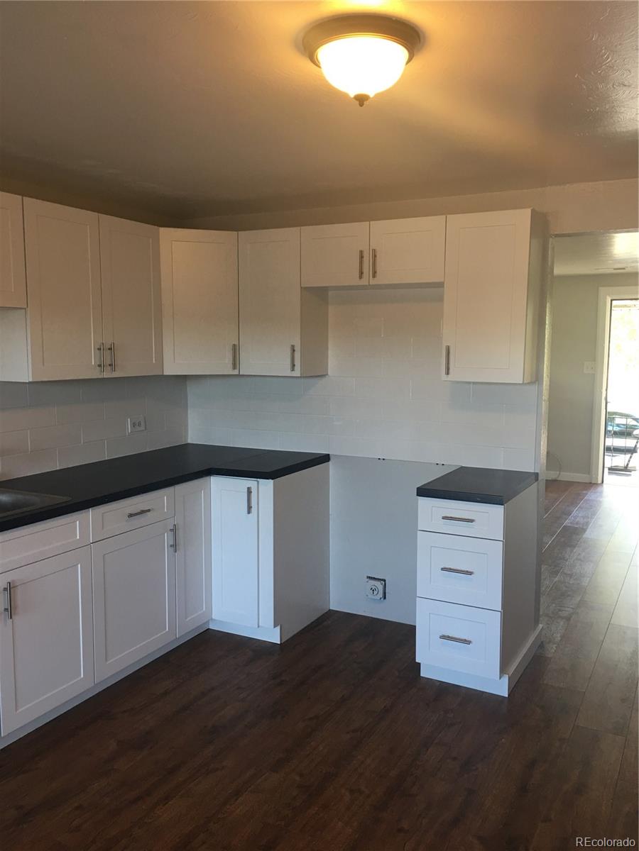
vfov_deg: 61.7
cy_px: 426
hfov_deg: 48.2
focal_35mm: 29
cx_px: 320
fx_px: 714
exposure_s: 1/15
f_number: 2.2
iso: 32
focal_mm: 4.15
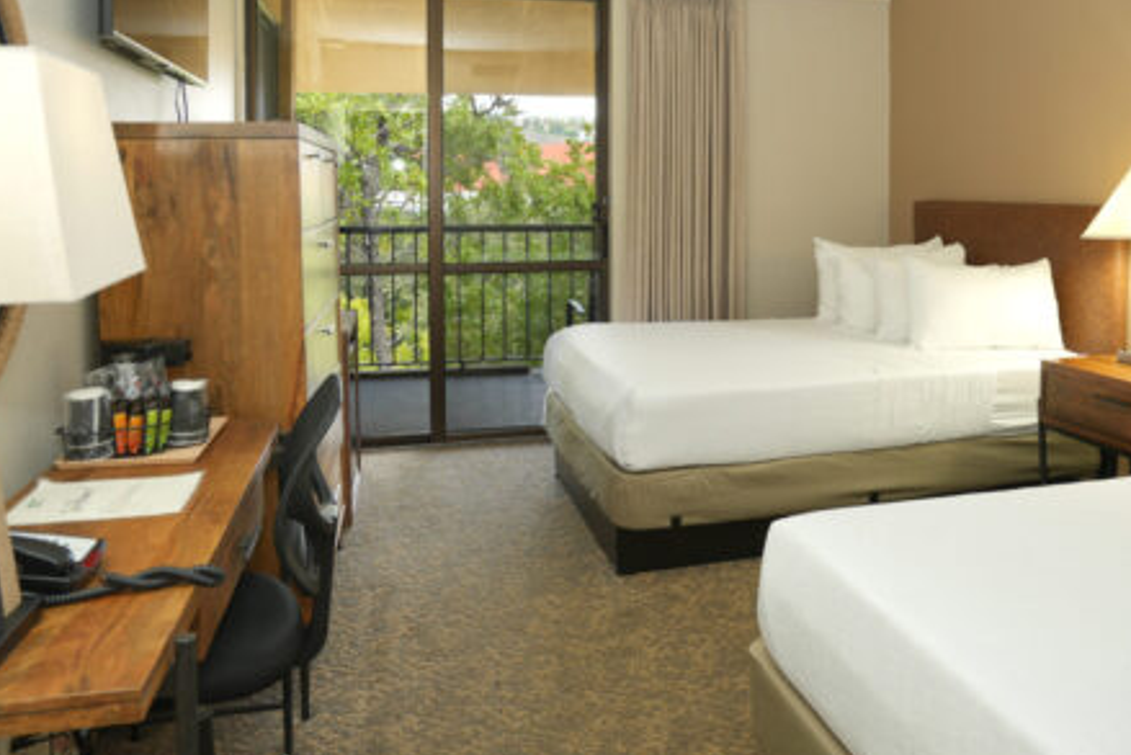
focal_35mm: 28
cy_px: 216
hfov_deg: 65.1
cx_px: 647
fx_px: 880
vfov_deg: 45.3
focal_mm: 16
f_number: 4
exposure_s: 1/250
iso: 100
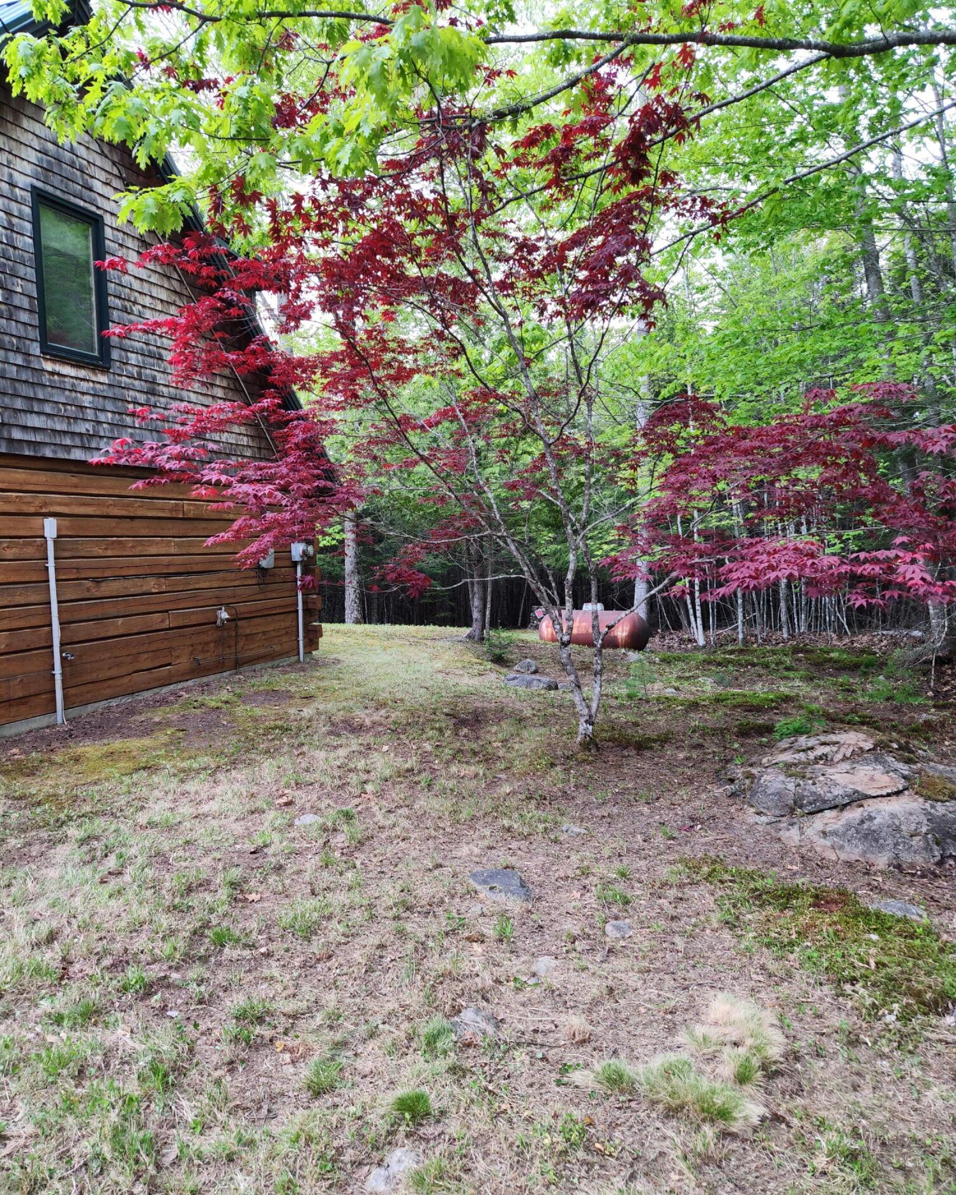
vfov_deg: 70.3
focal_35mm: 24
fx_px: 849
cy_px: 609
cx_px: 478
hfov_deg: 58.8
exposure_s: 1/120
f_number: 1.8
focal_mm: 5.4
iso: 100
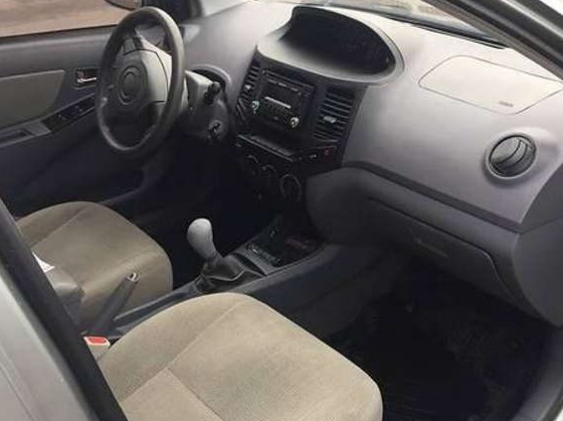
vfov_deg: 35.1
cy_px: 207
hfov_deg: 45.6
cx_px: 332
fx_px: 667
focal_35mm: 41
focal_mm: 4.2
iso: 50
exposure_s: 1/100
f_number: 2.2
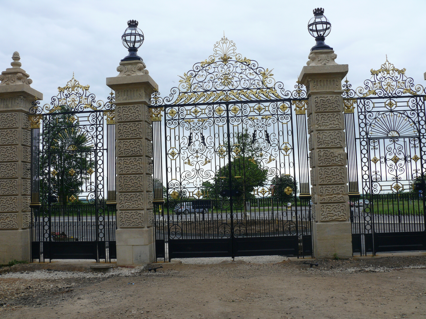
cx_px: 213
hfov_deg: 52.6
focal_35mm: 35
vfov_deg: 40.7
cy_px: 160
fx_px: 431
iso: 100
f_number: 5.6
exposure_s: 1/250
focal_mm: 7.4
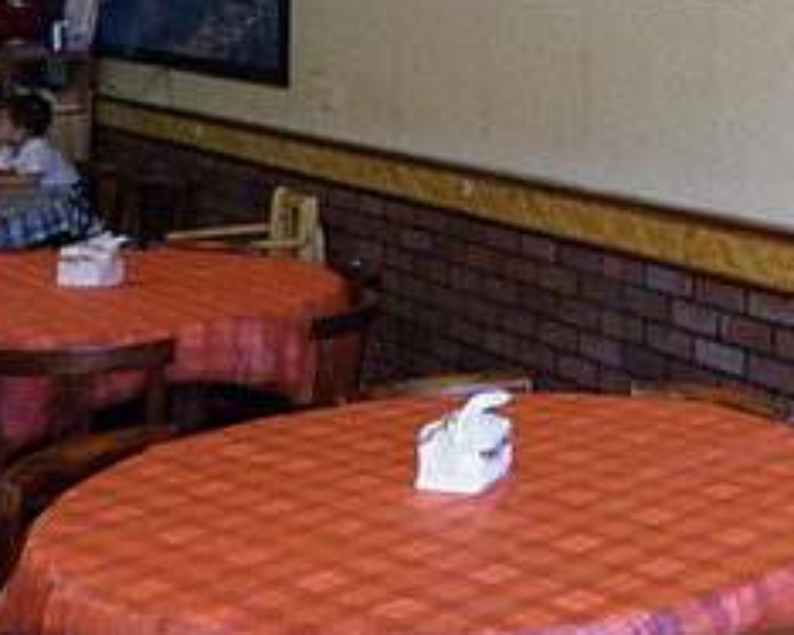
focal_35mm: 70
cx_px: 862
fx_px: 1644
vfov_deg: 21.3
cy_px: 48
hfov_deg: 25.3
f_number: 2.8
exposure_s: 1/30
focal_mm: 5
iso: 125
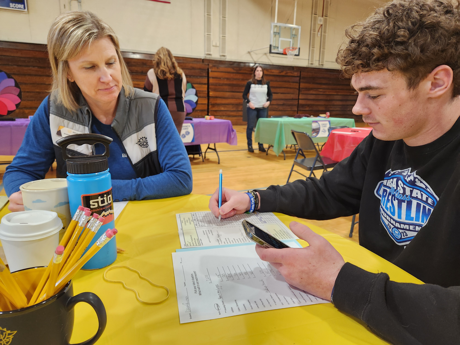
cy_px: 172
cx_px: 230
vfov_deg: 58.9
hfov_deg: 73.9
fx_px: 306
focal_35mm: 23
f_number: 1.8
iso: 250
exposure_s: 1/120
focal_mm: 5.4
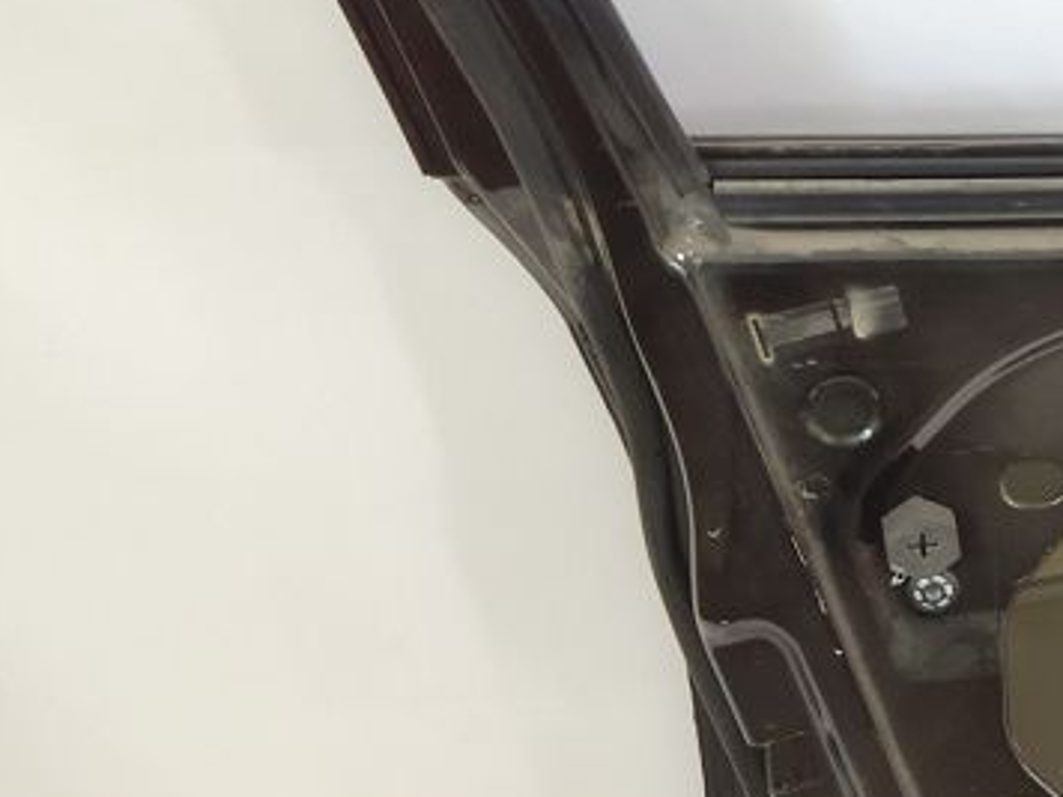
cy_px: 176
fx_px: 2794
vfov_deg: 16.1
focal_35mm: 91
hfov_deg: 19.5
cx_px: 1448
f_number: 1.79
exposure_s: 1/25
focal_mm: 4.71
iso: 234
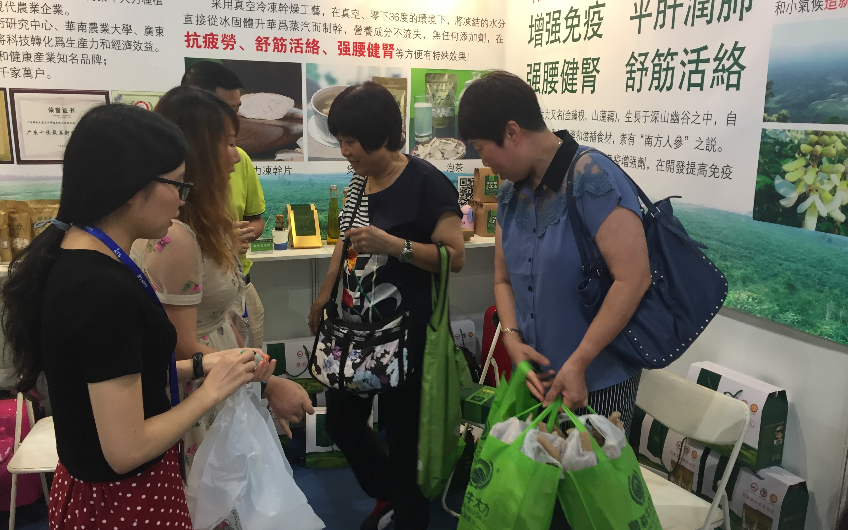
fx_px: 716
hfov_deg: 61.2
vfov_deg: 40.6
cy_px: 279
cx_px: 424
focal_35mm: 31
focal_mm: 4.15
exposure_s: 1/33
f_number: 2.2
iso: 100
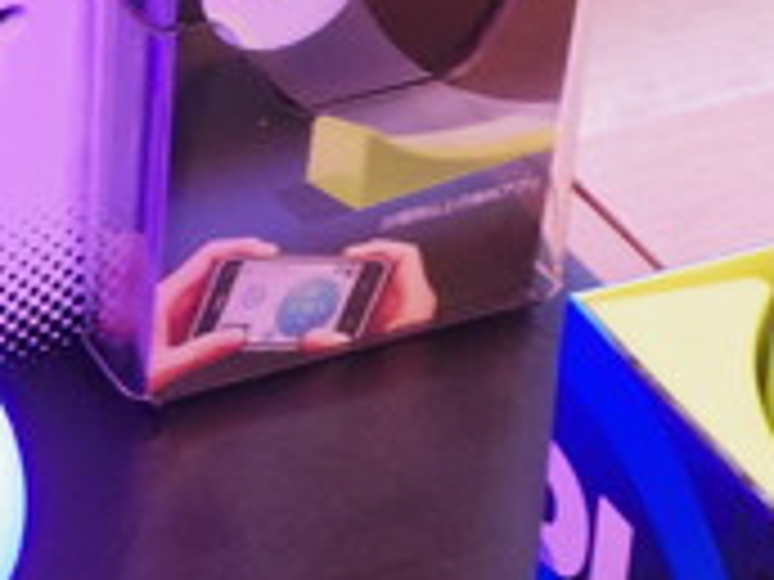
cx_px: -108
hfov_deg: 10.8
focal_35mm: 181
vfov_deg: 8.2
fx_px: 4047
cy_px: 423
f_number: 4.5
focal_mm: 7.1
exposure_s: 1/8
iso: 640
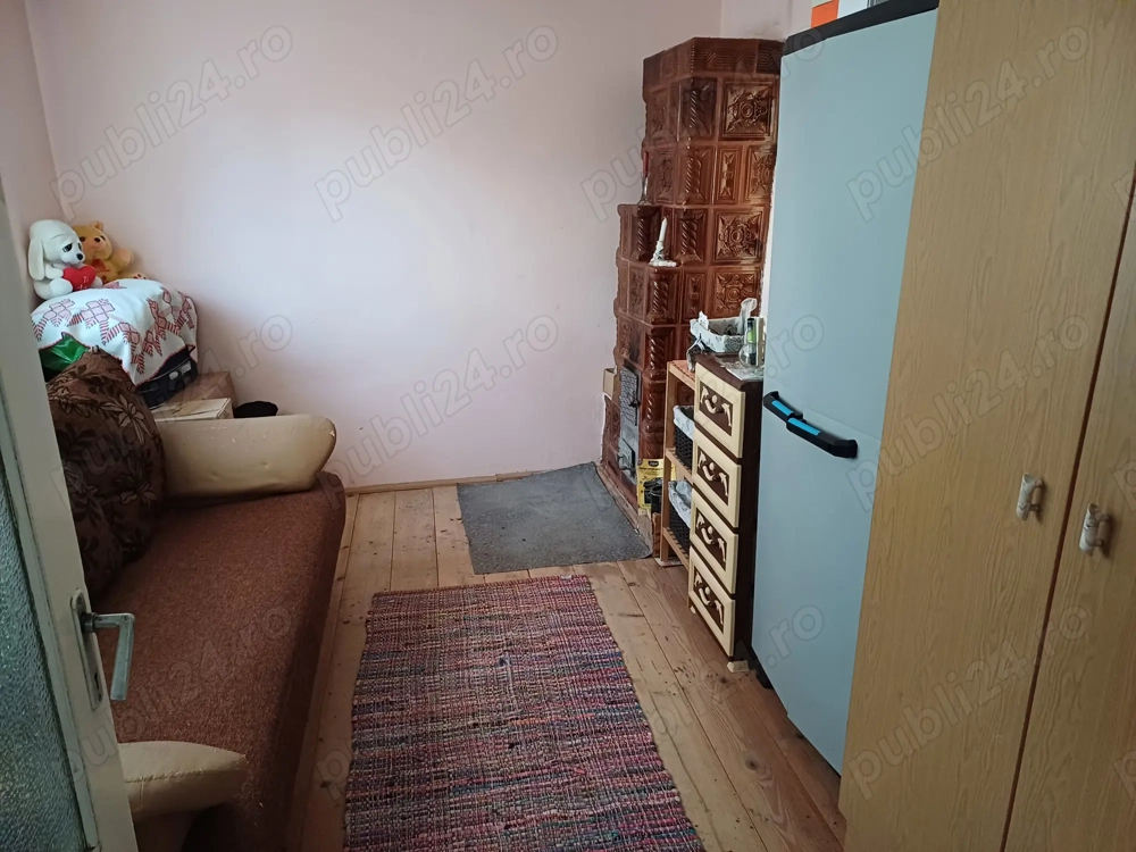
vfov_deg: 54.9
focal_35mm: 25
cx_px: 568
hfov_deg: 69.4
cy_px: 426
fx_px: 820
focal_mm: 4.65
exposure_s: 1/20
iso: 640
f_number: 1.8
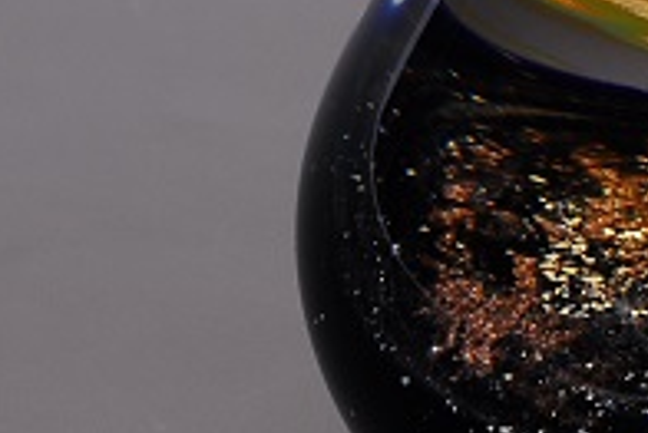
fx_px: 8016
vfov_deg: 3.1
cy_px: -73
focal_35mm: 445
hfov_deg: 4.6
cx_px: 949
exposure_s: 1/80
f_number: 14
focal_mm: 60
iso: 100
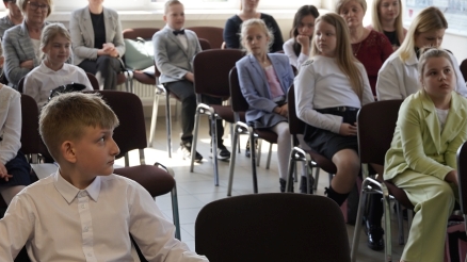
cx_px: 223
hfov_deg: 27.4
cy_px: 72
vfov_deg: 15.5
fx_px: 959
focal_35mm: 77
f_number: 4
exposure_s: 1/160
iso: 250
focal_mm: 31.6
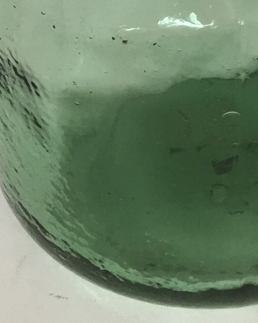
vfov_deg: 16.9
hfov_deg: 15.4
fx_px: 936
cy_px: -219
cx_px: 254
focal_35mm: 98
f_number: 2.2
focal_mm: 4.15
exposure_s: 1/33
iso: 125
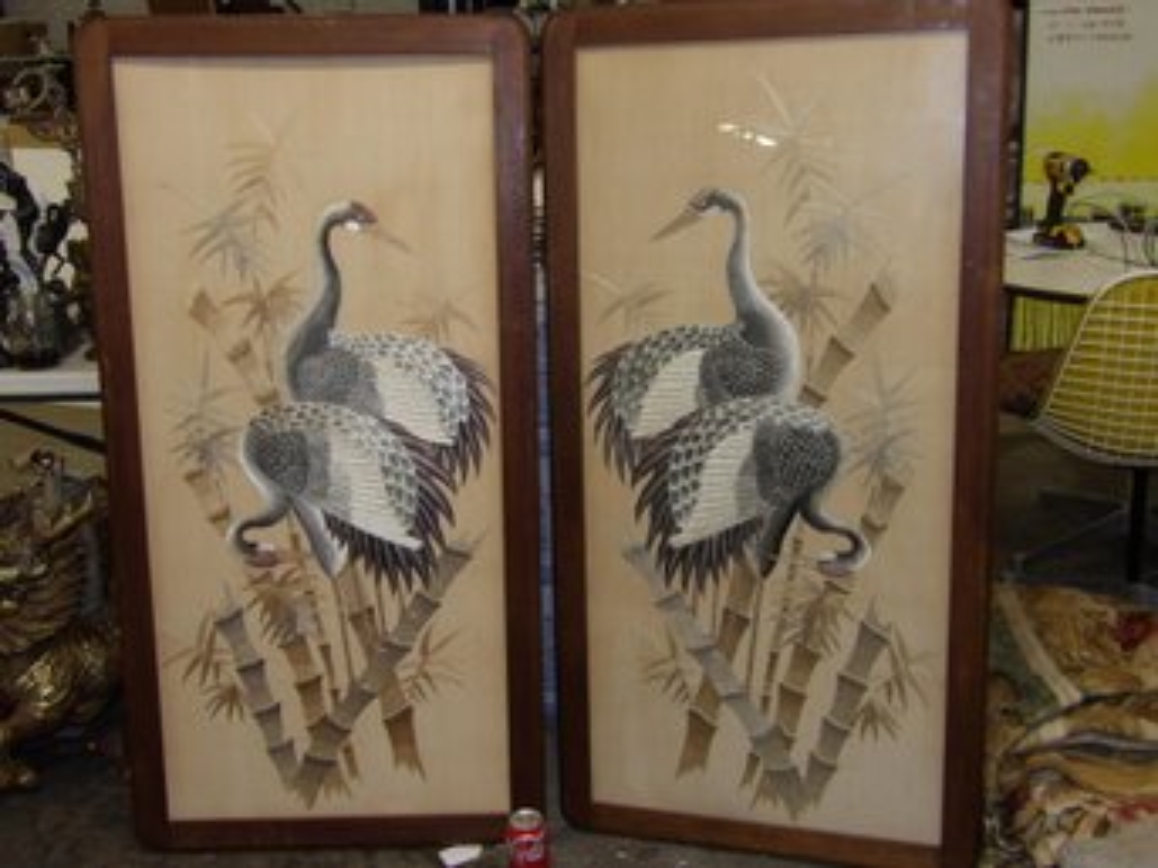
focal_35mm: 39
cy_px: 434
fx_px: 1304
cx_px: 579
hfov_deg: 47.9
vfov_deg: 36.8
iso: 200
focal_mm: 7
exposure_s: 1/60
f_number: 3.2
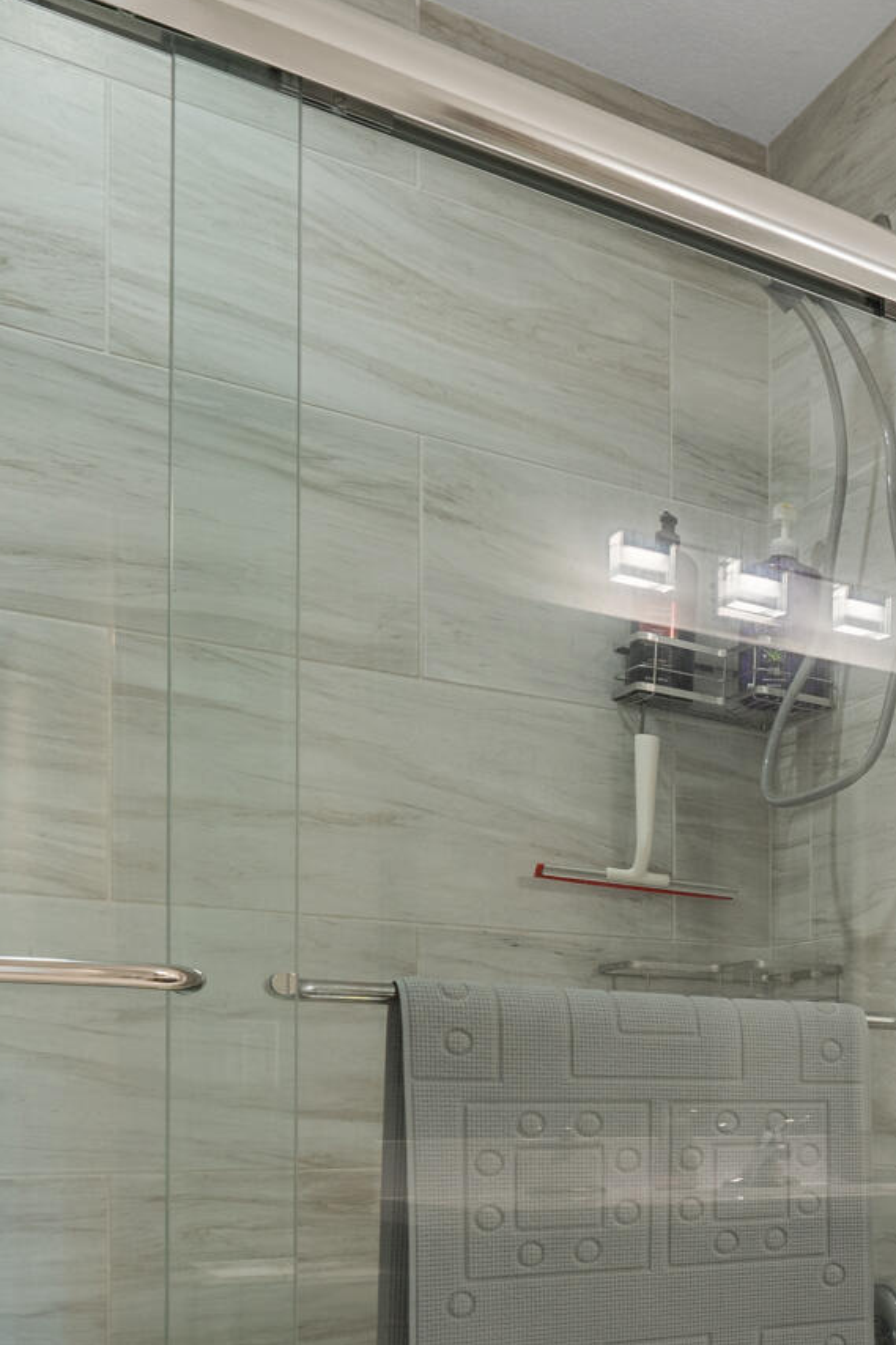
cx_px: 1427
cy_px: 1190
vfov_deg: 43.6
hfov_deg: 23.9
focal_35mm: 41
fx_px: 1531
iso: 250
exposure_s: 1/1.67
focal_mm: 14
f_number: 9
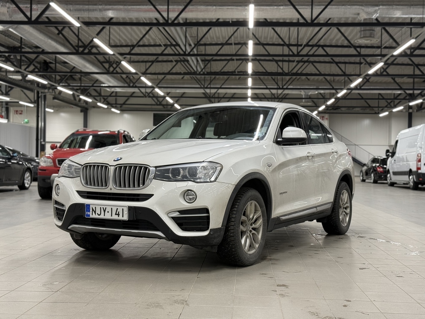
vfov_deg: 30.3
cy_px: 160
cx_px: 212
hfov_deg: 39.7
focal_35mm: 48
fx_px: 589
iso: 80
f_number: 1.78
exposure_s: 1/100
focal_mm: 6.76
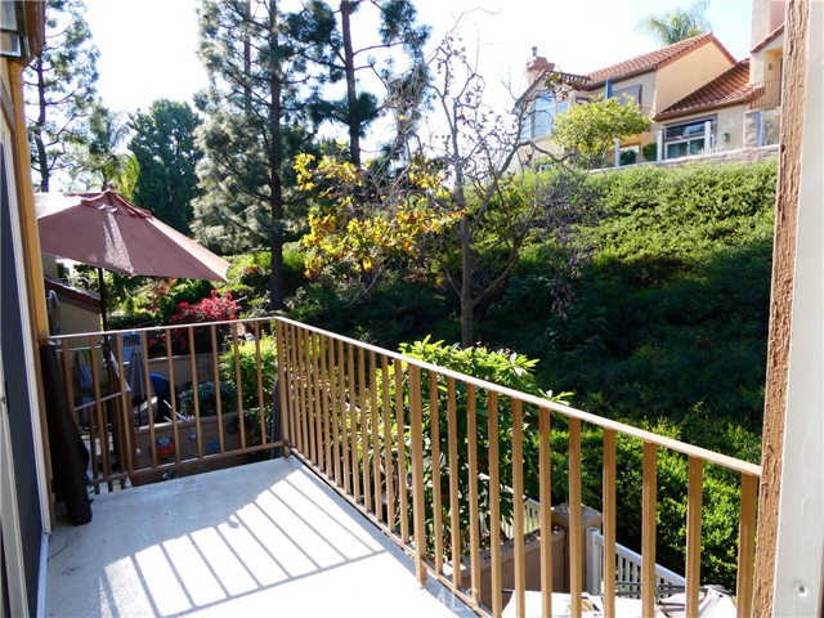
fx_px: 571
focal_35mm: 24
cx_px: 412
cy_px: 309
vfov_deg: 56.8
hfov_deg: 71.6
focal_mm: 4.3
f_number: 3.3
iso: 80
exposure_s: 1/320
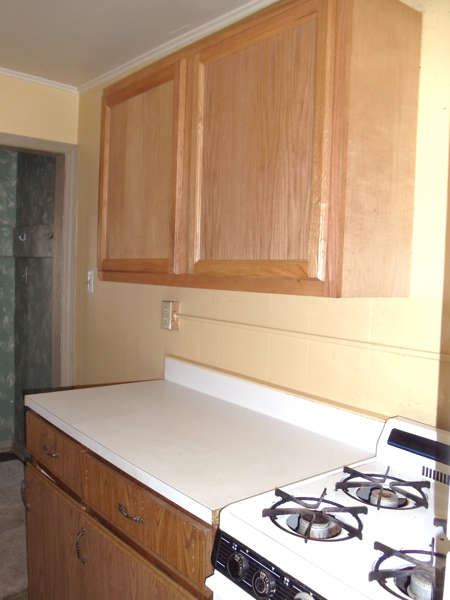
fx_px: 763
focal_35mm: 44
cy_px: 300
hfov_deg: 32.9
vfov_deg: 42.9
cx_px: 225
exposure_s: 1/30
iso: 100
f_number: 3.5
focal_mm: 6
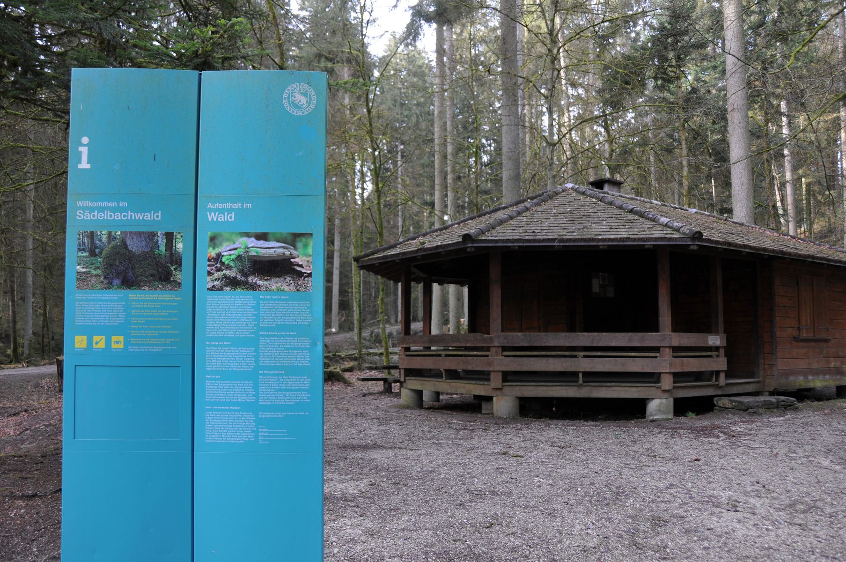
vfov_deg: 43.5
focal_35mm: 30
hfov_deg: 62.0
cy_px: 281
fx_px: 704
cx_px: 423
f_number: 3.8
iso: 200
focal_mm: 20
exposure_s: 1/60
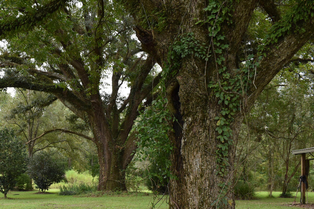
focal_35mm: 53
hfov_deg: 36.4
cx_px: 68
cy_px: 174
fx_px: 462
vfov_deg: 25.0
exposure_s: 1/125
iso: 400
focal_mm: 20
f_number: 5.6
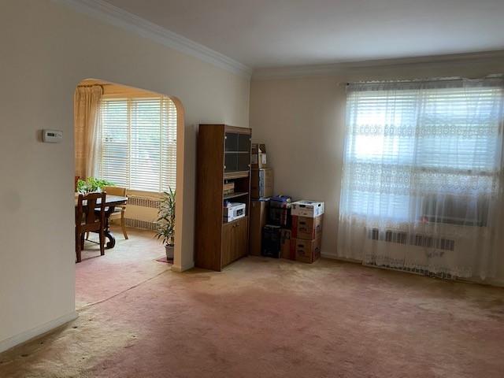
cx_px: 252
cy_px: 189
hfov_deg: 67.3
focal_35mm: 26
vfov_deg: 53.1
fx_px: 379
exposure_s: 1/60
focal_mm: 4.25
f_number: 1.8
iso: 160
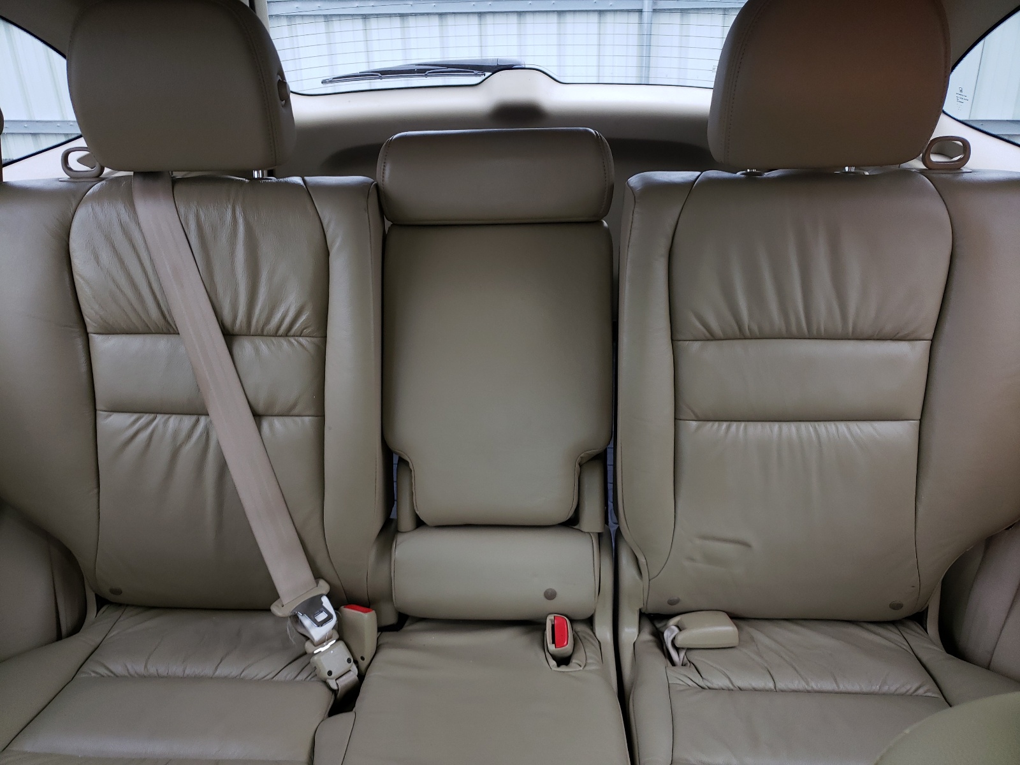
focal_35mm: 26
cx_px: 510
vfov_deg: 53.1
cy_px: 382
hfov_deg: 67.3
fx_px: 766
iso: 64
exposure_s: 1/60.2
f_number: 1.5
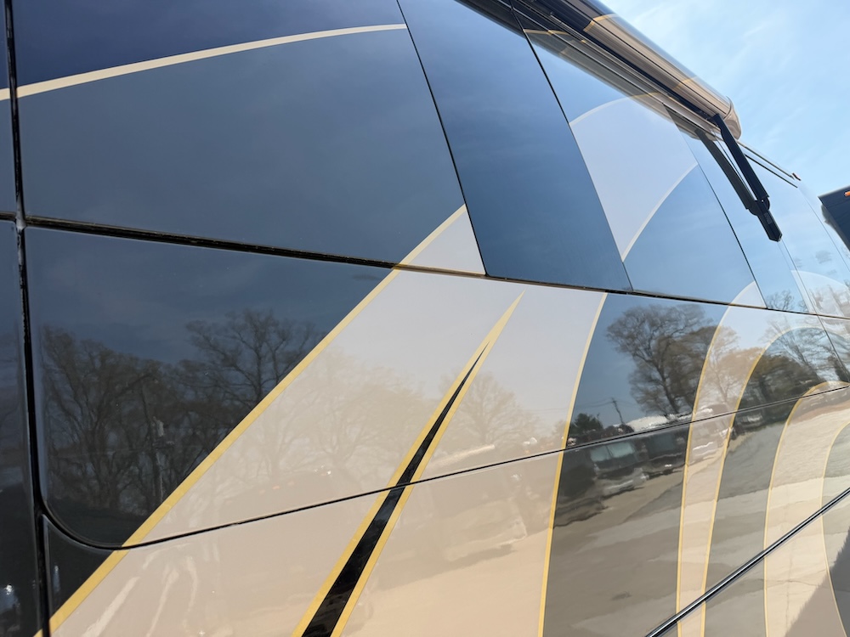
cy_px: 318
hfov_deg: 71.6
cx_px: 425
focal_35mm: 24
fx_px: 589
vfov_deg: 56.8
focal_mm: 6.76
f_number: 1.78
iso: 80
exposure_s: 1/1812
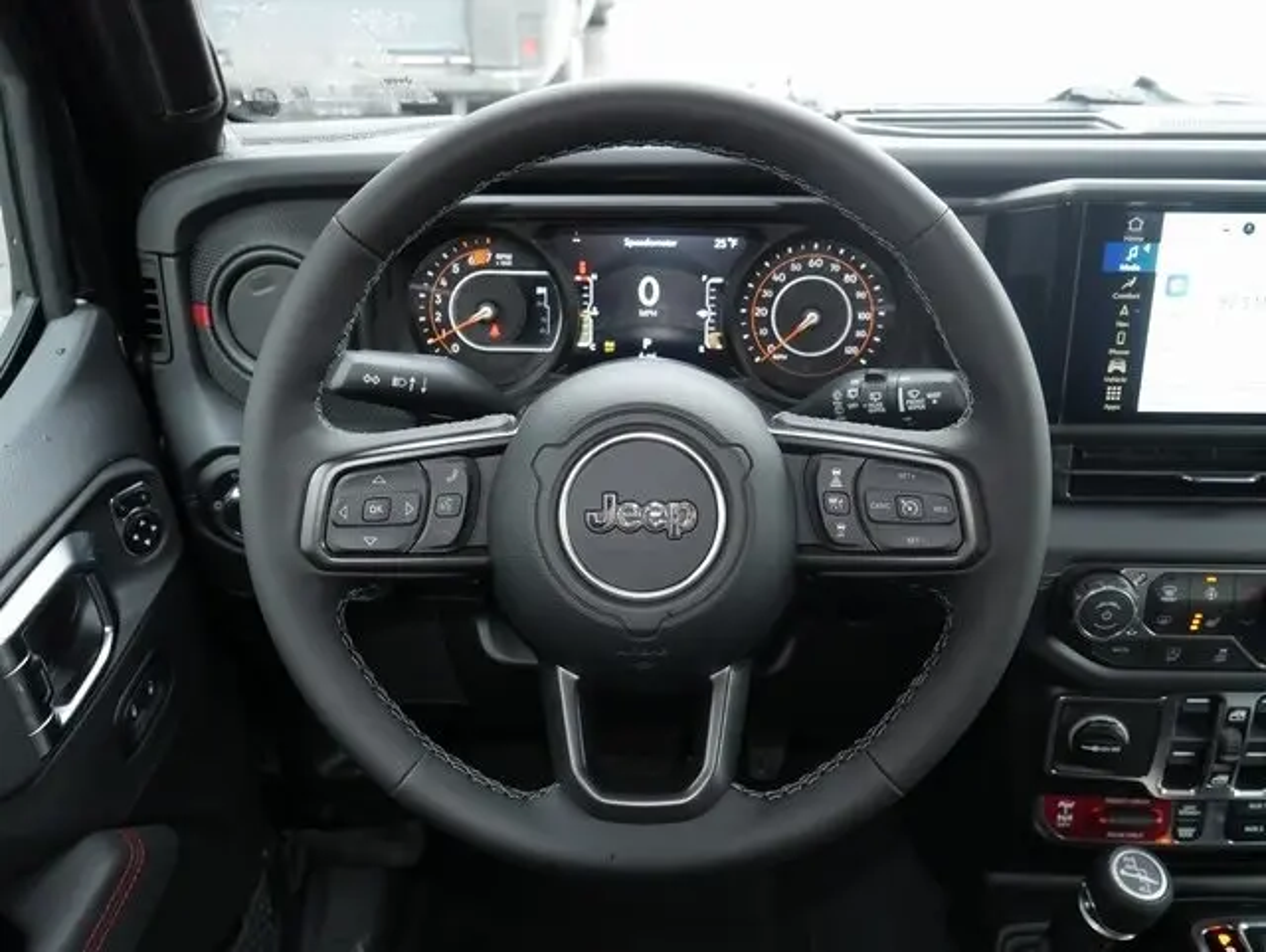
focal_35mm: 32
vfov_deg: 44.2
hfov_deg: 56.8
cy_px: 476
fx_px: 1171
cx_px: 633
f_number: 5
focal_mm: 16
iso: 800
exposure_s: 1/60
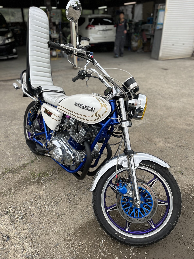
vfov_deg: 67.3
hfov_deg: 53.1
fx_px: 194
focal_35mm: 26
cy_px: 130
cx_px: 97
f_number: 1.6
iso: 50
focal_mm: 5.1
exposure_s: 1/951
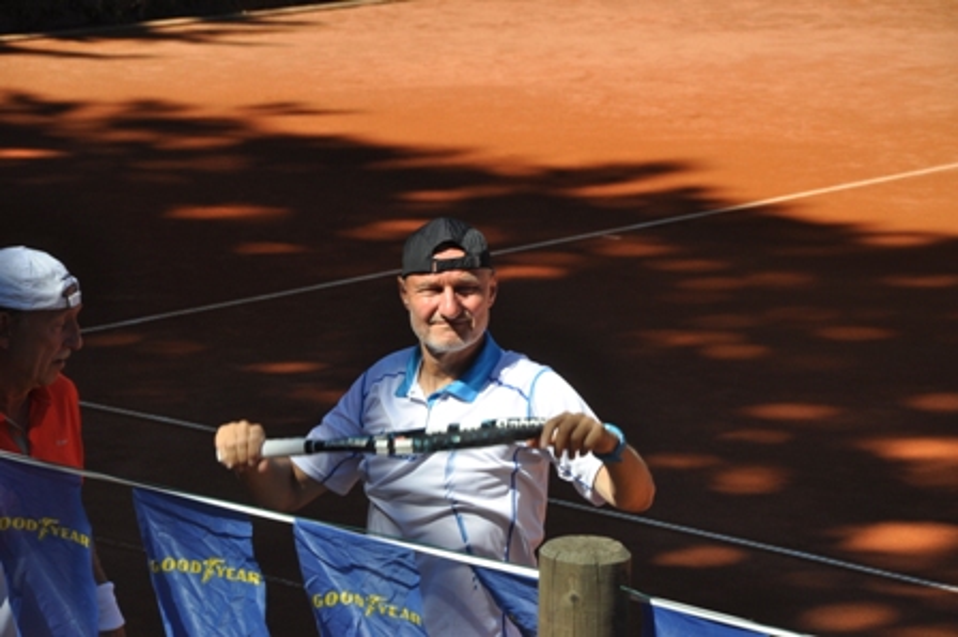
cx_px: 479
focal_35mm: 158
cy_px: 318
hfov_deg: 13.0
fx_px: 4188
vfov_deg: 8.7
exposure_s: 1/400
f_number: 10
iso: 200
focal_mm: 105
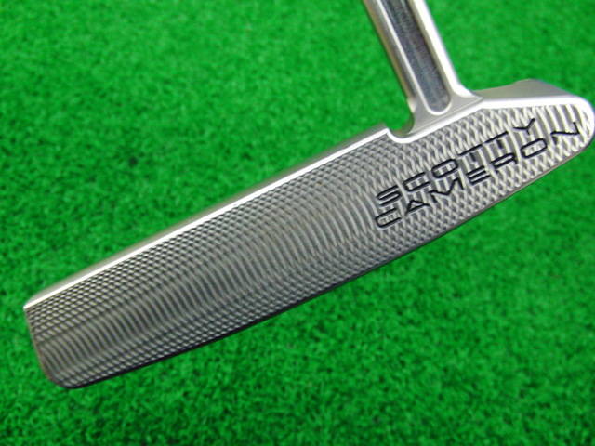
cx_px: 298
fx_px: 636
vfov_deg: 38.7
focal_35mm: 37
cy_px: 223
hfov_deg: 50.1
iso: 400
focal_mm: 6.42
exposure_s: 1/30
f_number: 3.6
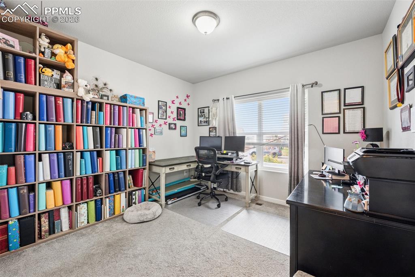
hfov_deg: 100.4
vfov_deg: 77.3
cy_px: 138
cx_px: 208
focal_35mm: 15
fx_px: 173
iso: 800
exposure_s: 1/6
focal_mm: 15
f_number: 11
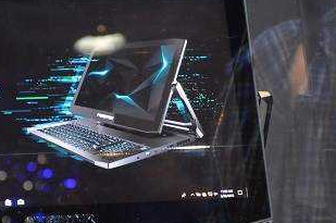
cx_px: 90
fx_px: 2022
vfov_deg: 6.3
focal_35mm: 217
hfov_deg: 9.5
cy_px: 124
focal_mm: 62
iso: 1800
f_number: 5.3
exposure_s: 1/60
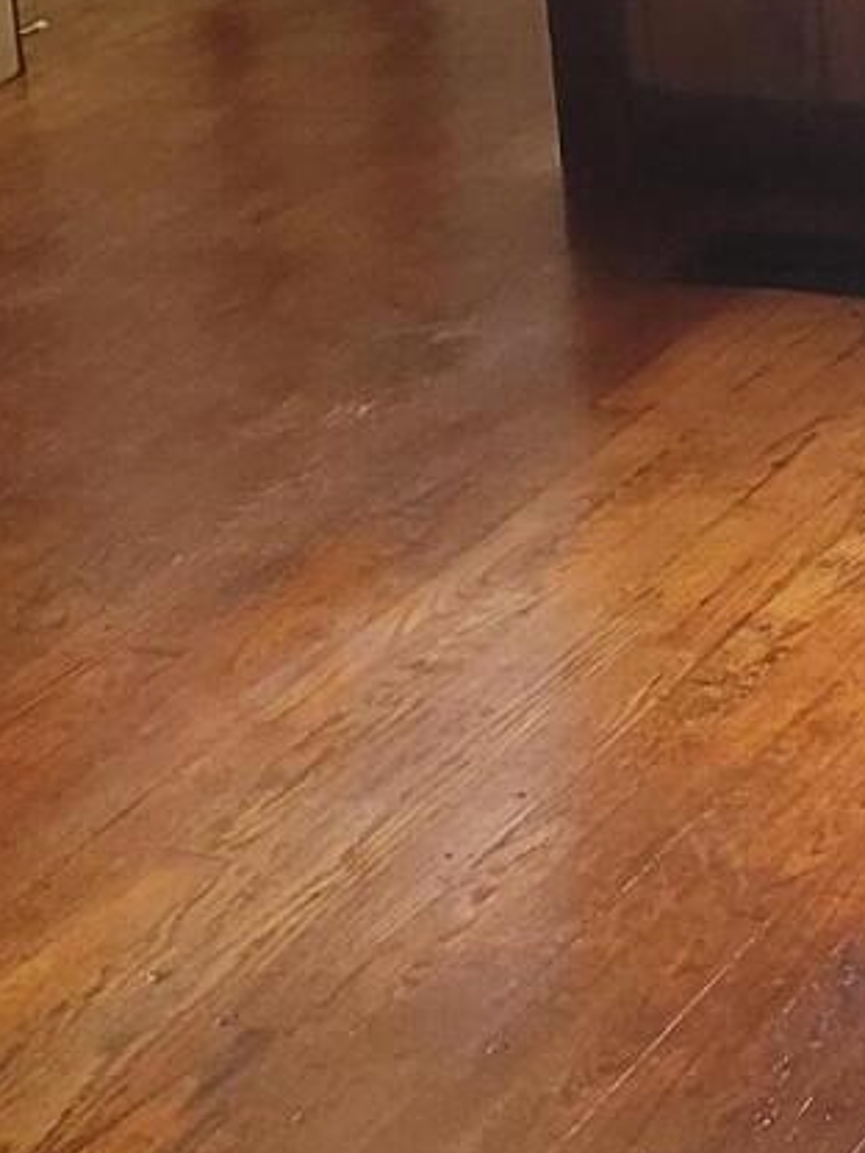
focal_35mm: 125
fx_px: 4165
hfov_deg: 11.8
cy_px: -100
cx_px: 632
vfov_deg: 15.4
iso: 250
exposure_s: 1/120
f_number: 1.8
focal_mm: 5.4
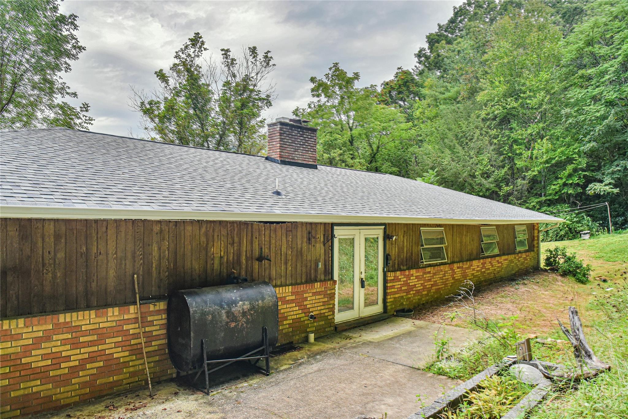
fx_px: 419
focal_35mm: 24
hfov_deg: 73.7
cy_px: 210
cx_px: 314
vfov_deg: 53.1
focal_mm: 24
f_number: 6.3
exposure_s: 1/160
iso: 1600
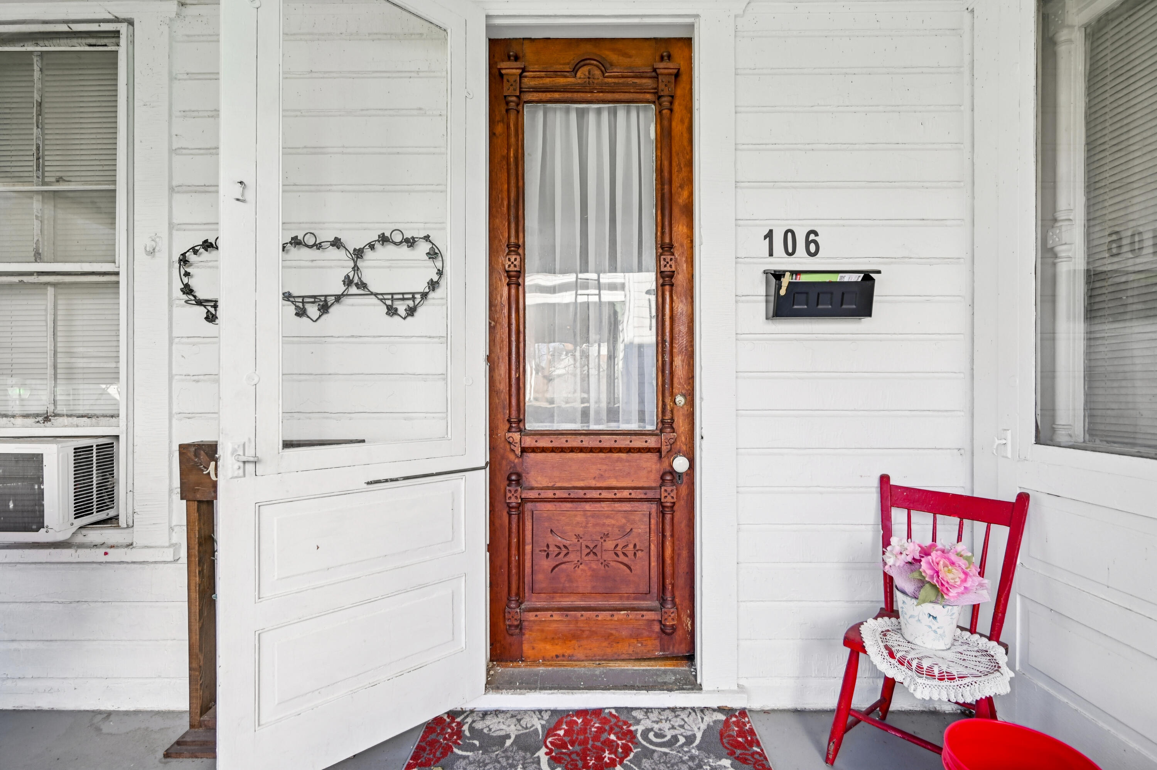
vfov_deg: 72.0
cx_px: 578
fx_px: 530
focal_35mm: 16
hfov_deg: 95.0
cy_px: 385
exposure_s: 1/350
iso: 400
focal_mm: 16.5
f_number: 4
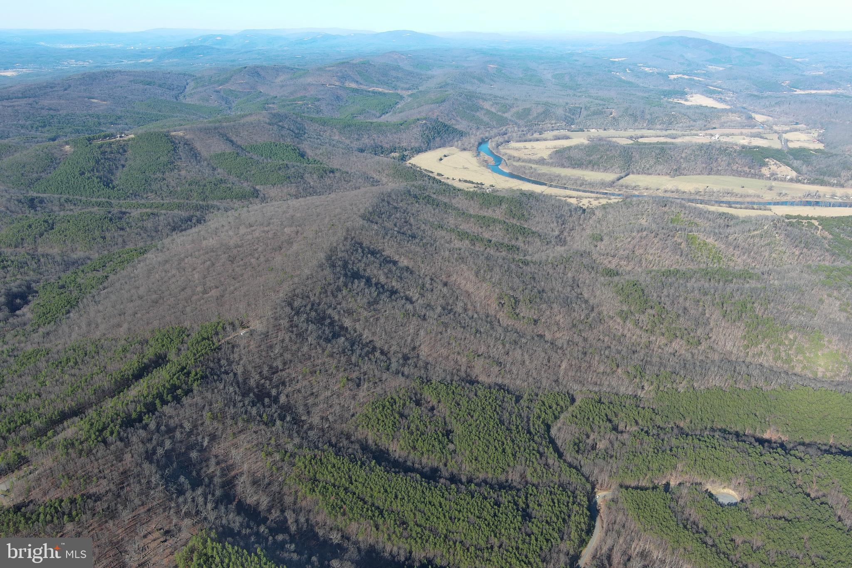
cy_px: 284
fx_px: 686
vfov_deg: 45.0
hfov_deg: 63.7
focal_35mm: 29
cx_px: 426
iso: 100
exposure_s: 1/683
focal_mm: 10.57
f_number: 2.8
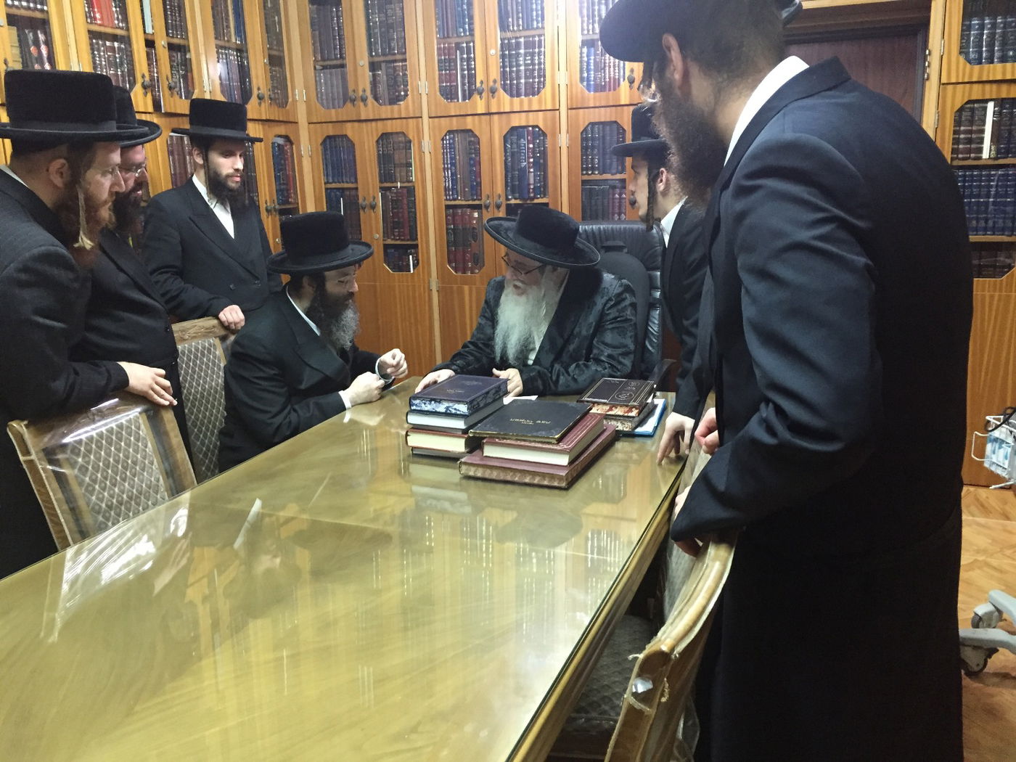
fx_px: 851
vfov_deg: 48.2
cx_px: 508
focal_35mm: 29
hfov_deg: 61.7
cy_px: 381
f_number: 2.2
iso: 250
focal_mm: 4.15
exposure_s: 1/20
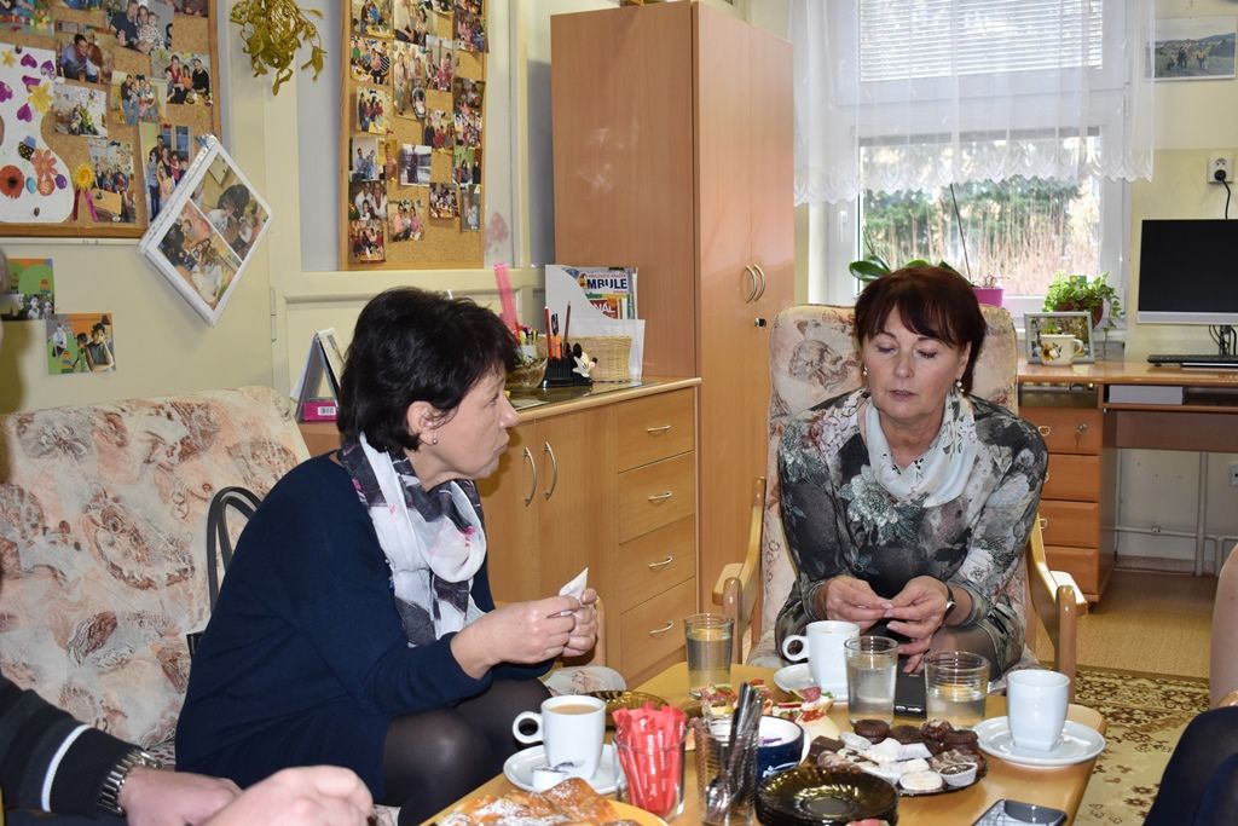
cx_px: 619
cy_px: 413
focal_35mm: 38
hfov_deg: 51.3
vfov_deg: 35.5
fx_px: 1290
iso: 800
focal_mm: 25
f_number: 4.5
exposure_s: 1/60
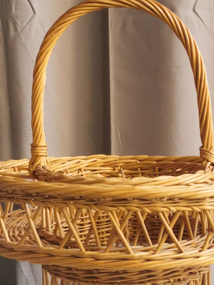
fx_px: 684
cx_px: 126
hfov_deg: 17.8
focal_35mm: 83
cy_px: 178
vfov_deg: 23.5
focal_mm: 5.58
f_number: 1.8
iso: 125
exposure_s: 1/100
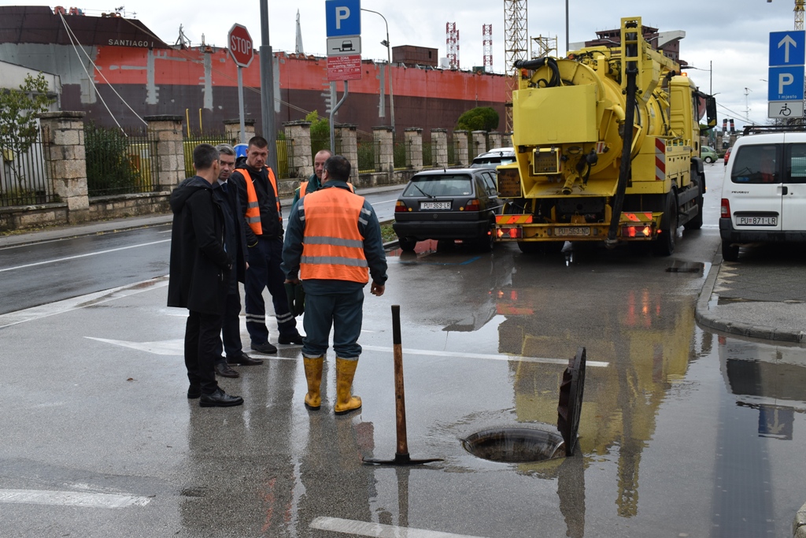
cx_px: 403
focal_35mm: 38
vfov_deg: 35.5
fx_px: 840
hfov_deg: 51.3
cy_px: 269
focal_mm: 25
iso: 400
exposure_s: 1/250
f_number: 8
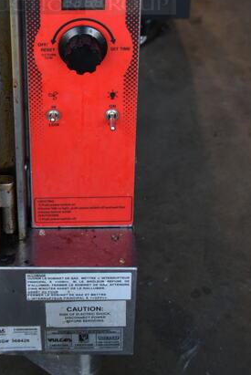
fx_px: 626
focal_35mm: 60
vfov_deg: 30.1
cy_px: -33
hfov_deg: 22.5
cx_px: 75
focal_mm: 18
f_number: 3.5
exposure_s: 1/50
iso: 100
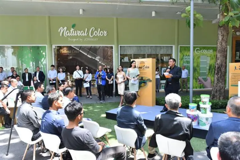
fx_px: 160
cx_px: 120
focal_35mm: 24
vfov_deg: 53.1
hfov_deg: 73.7
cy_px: 80
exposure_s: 1/160
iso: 800
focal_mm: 24
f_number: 6.3
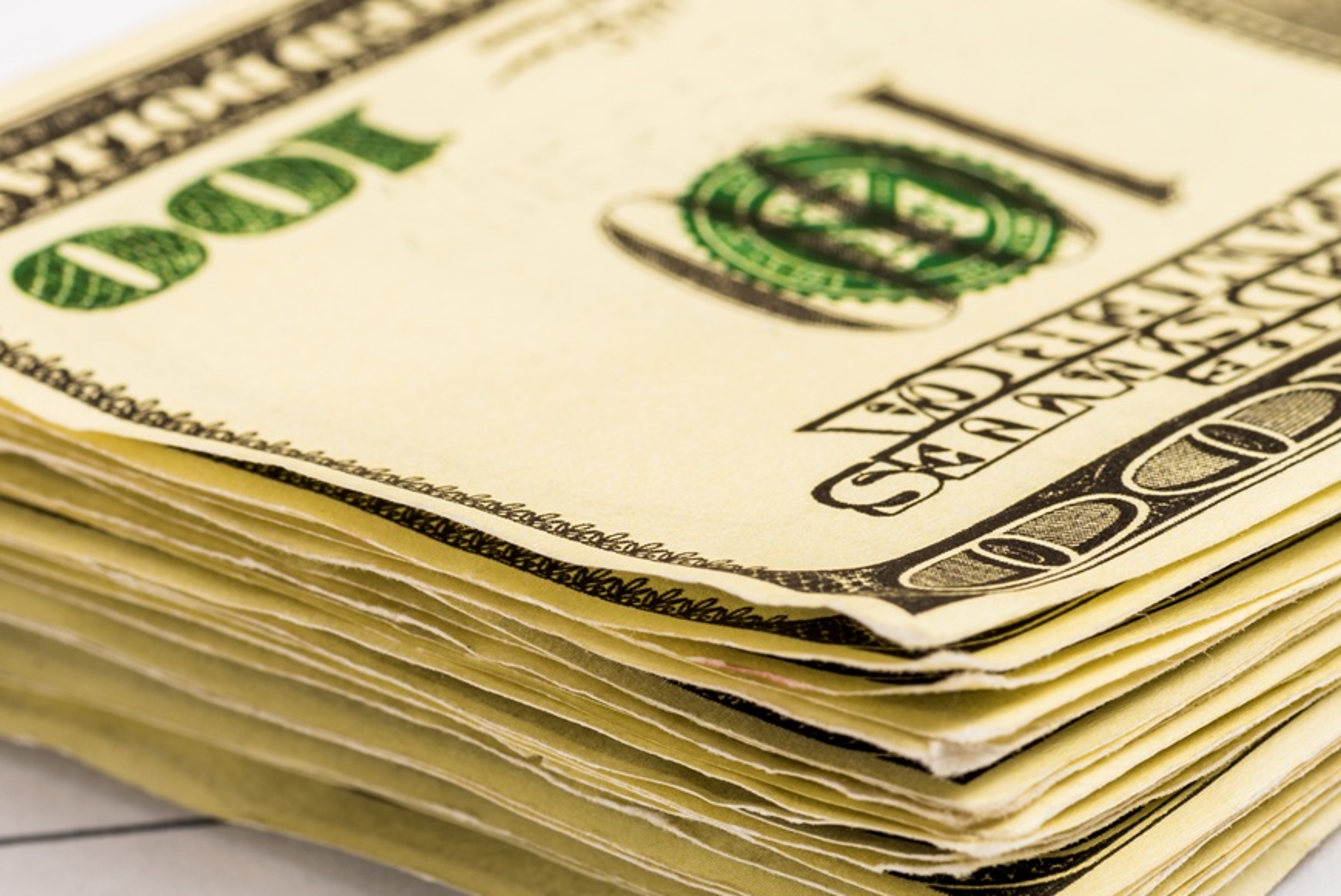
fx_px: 8273
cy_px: 836
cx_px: 136
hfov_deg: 9.2
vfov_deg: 6.2
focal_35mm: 222
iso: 100
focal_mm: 105
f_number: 13
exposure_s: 1/200
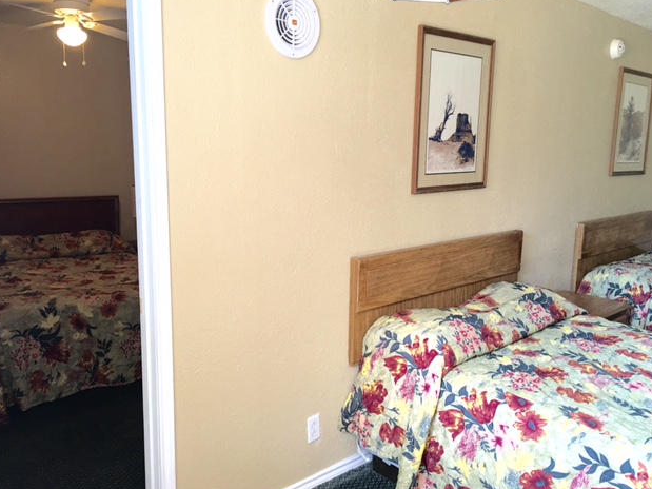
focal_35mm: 30
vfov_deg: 46.8
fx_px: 565
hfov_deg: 60.0
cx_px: 330
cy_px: 247
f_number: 2.2
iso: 25
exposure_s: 1/15
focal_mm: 4.15
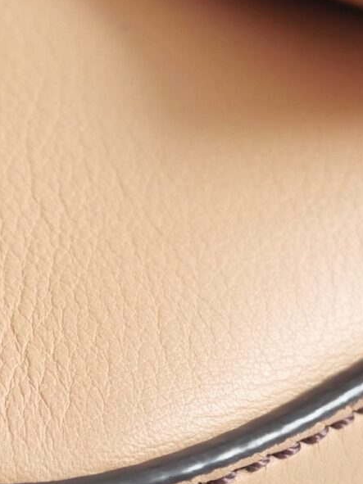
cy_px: 310
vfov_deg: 15.2
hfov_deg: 11.2
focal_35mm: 130
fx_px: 1818
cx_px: -80
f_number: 3.7
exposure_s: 1/60
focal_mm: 15
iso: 1250
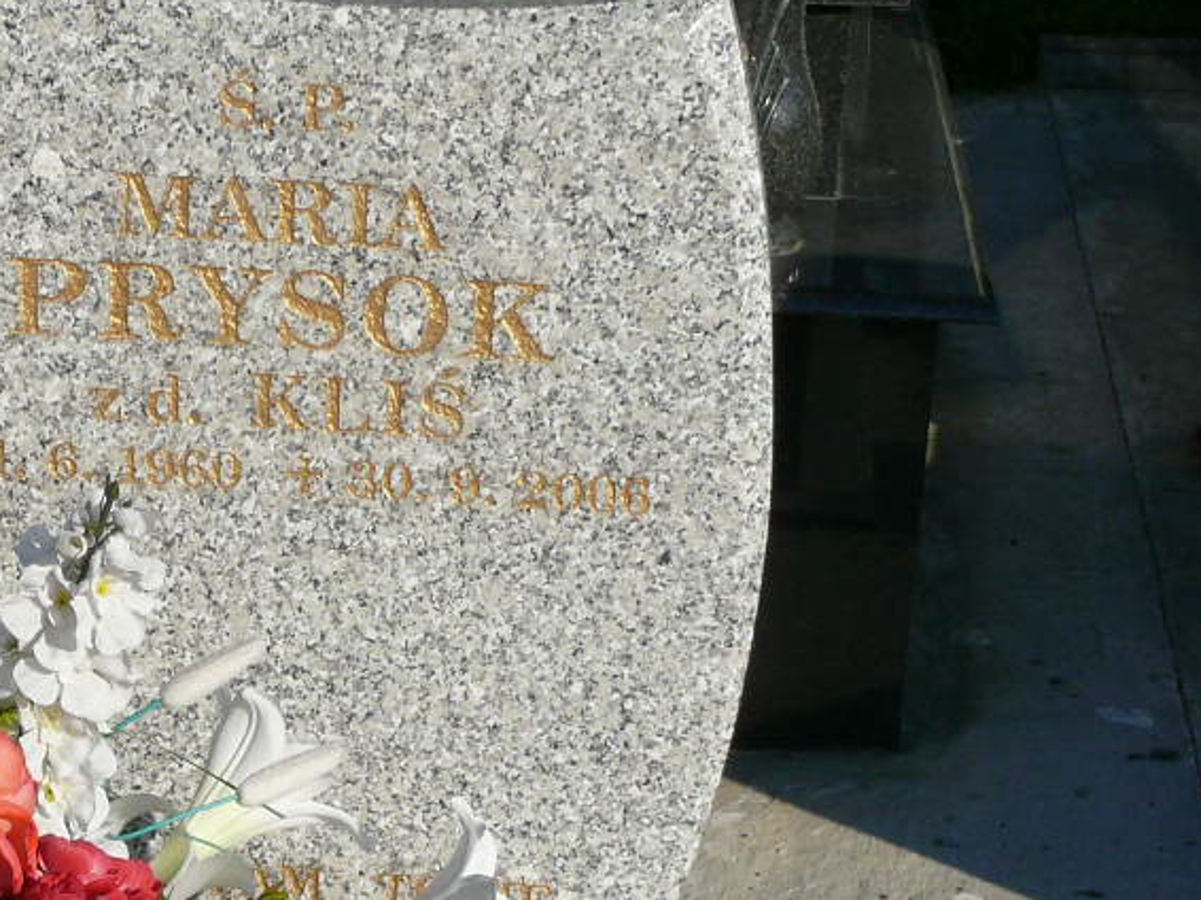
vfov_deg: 14.6
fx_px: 3433
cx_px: 76
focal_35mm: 99
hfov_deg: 19.4
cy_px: 938
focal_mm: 7.4
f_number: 6.3
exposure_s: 1/500
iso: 100
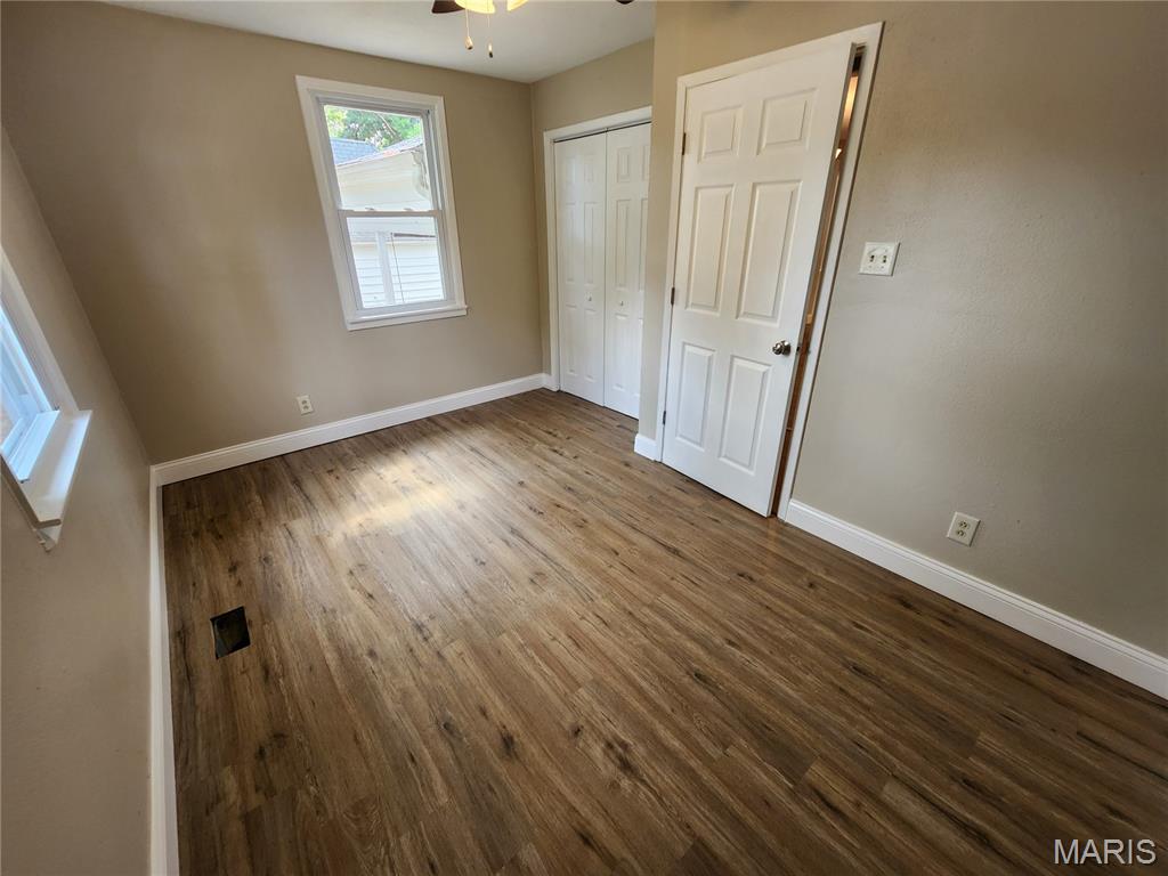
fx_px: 439
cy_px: 438
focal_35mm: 13
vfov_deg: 89.9
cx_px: 584
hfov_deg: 106.2
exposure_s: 1/60
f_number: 2.2
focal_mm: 2.2
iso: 200
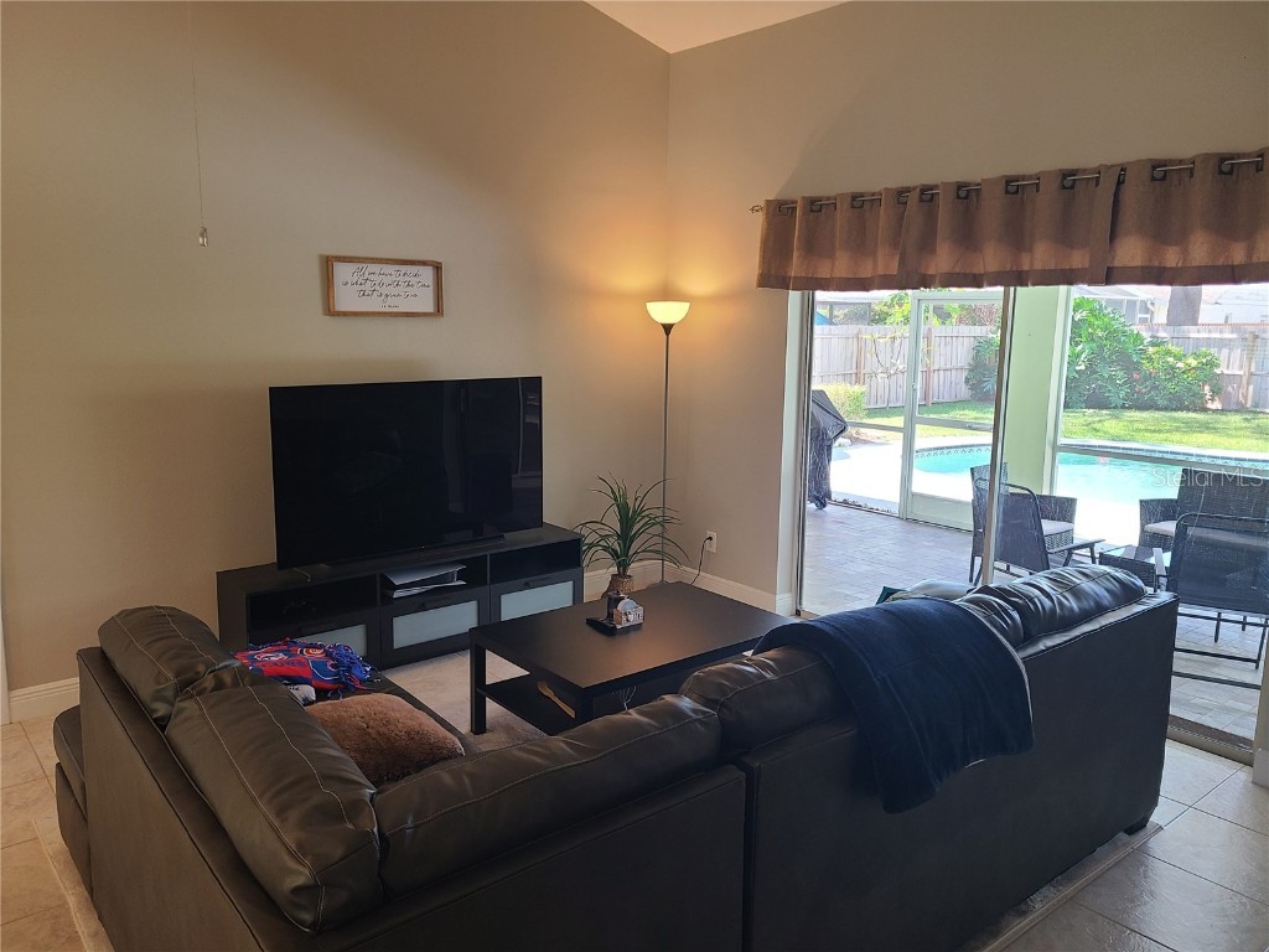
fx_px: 953
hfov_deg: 67.3
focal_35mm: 26
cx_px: 634
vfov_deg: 53.1
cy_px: 476
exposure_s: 1/60
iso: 100
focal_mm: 5.4
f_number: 1.8
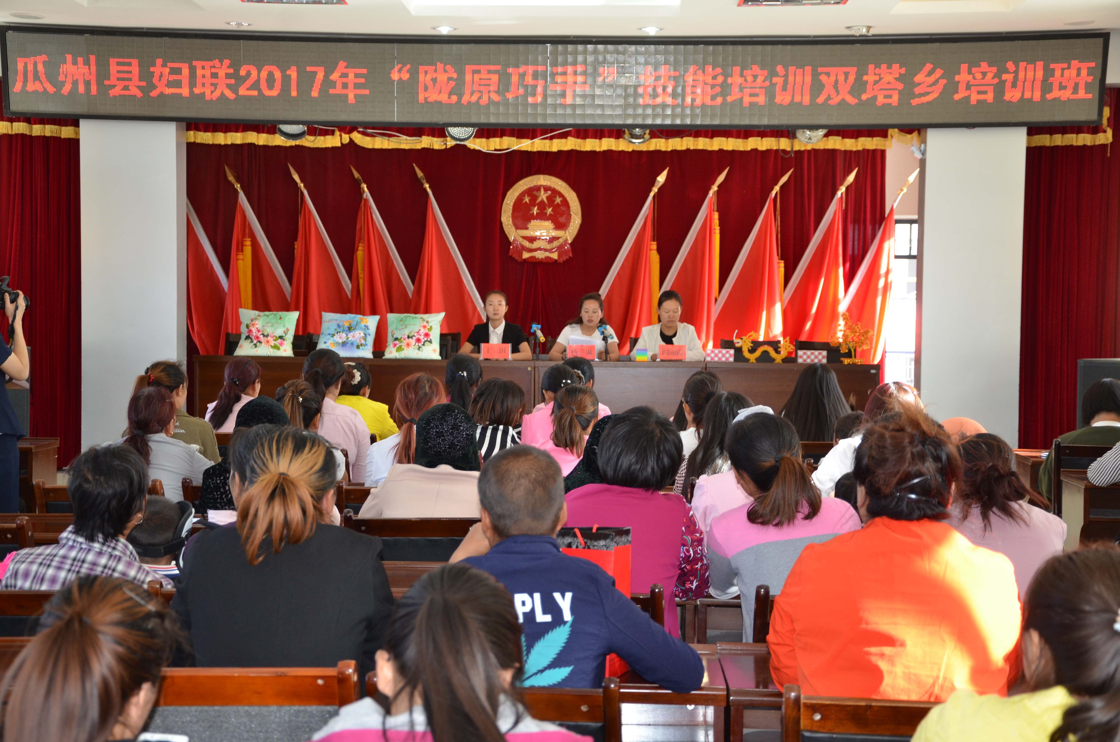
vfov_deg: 22.5
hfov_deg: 33.5
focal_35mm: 60
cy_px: 371
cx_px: 560
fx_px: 1863
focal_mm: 40
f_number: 4.5
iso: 400
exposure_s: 1/80
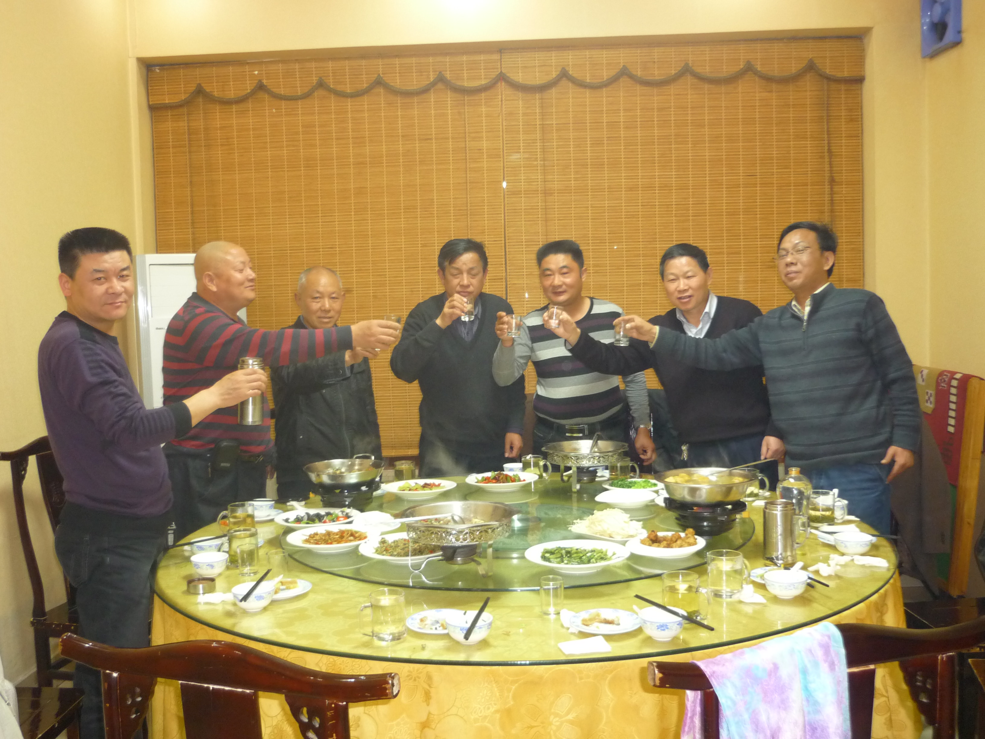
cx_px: 492
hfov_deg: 55.4
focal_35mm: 33
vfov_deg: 42.9
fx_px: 939
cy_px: 370
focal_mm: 5.5
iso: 250
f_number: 2.8
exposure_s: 1/8
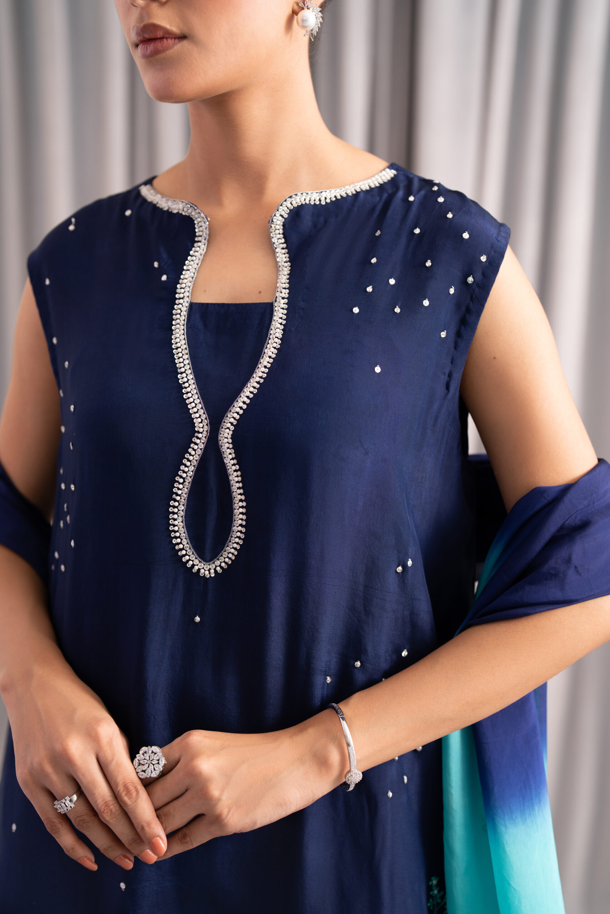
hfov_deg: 27.0
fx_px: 1271
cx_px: 305
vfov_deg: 39.6
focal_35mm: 50
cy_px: 457
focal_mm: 50
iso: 250
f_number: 2.5
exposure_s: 1/125
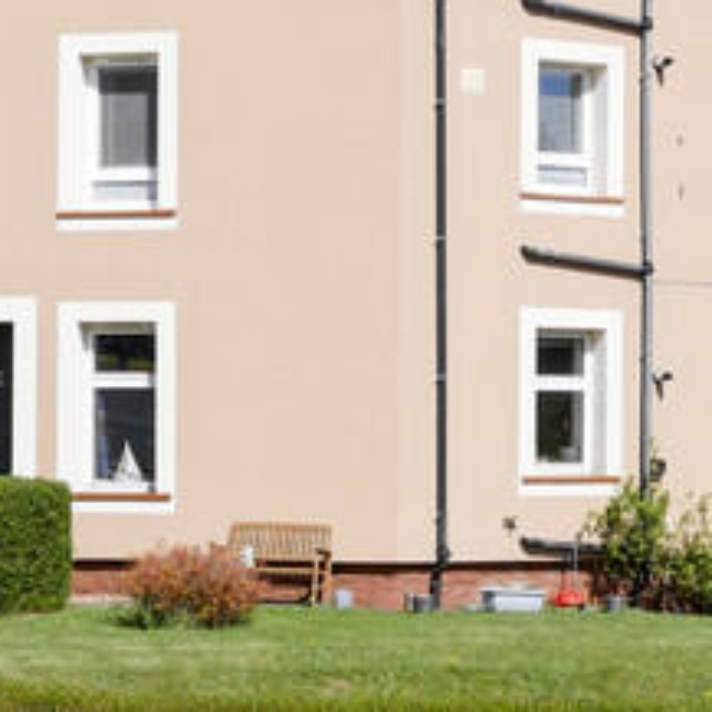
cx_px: 423
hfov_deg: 17.4
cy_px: -36
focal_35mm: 100
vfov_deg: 16.9
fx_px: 2327
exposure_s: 1/1600
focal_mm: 12
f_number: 4
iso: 200
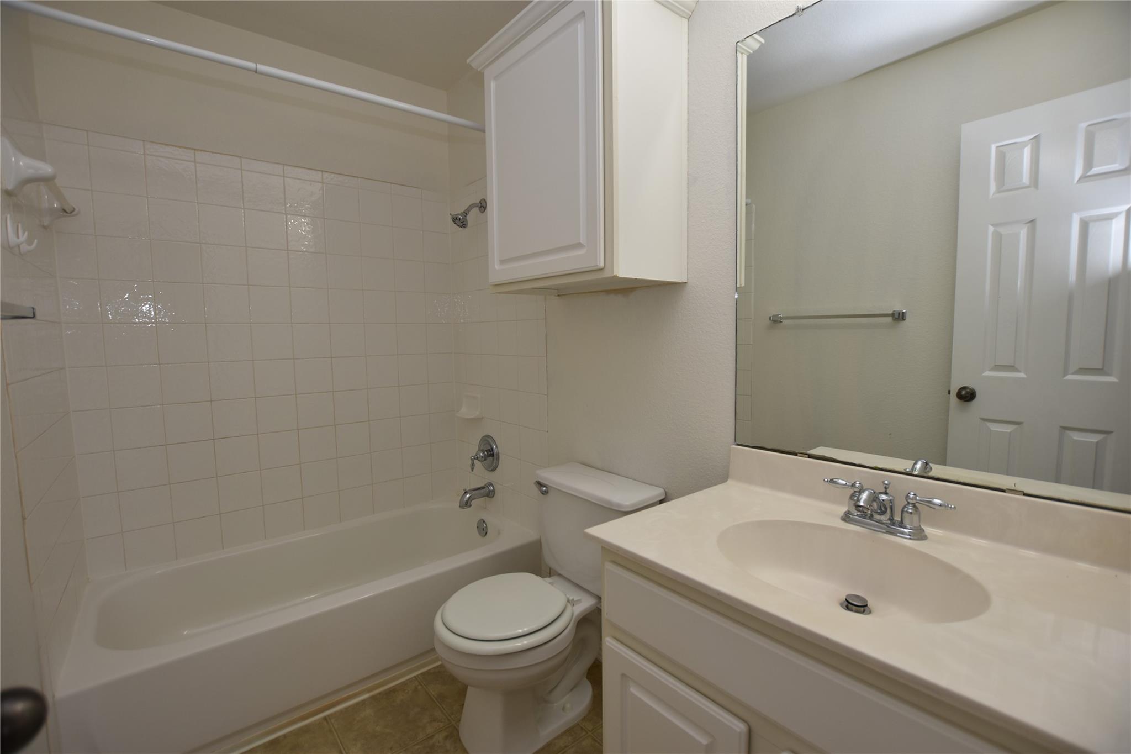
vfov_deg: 77.3
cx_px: 566
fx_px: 471
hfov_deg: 100.4
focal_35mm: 15
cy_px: 377
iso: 160
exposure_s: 1/200
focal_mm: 10
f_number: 3.5
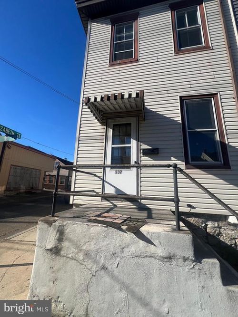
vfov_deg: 106.2
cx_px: 119
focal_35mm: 13
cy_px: 158
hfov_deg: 89.9
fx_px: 119
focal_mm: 1.57
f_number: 1.8
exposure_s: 1/1946
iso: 32
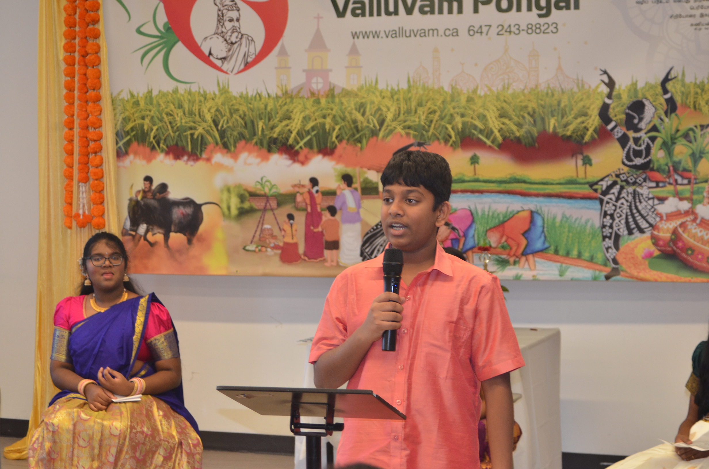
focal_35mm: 90
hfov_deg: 22.7
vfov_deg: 15.1
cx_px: 354
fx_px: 1769
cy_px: 234
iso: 800
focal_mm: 60
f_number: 5
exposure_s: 1/60
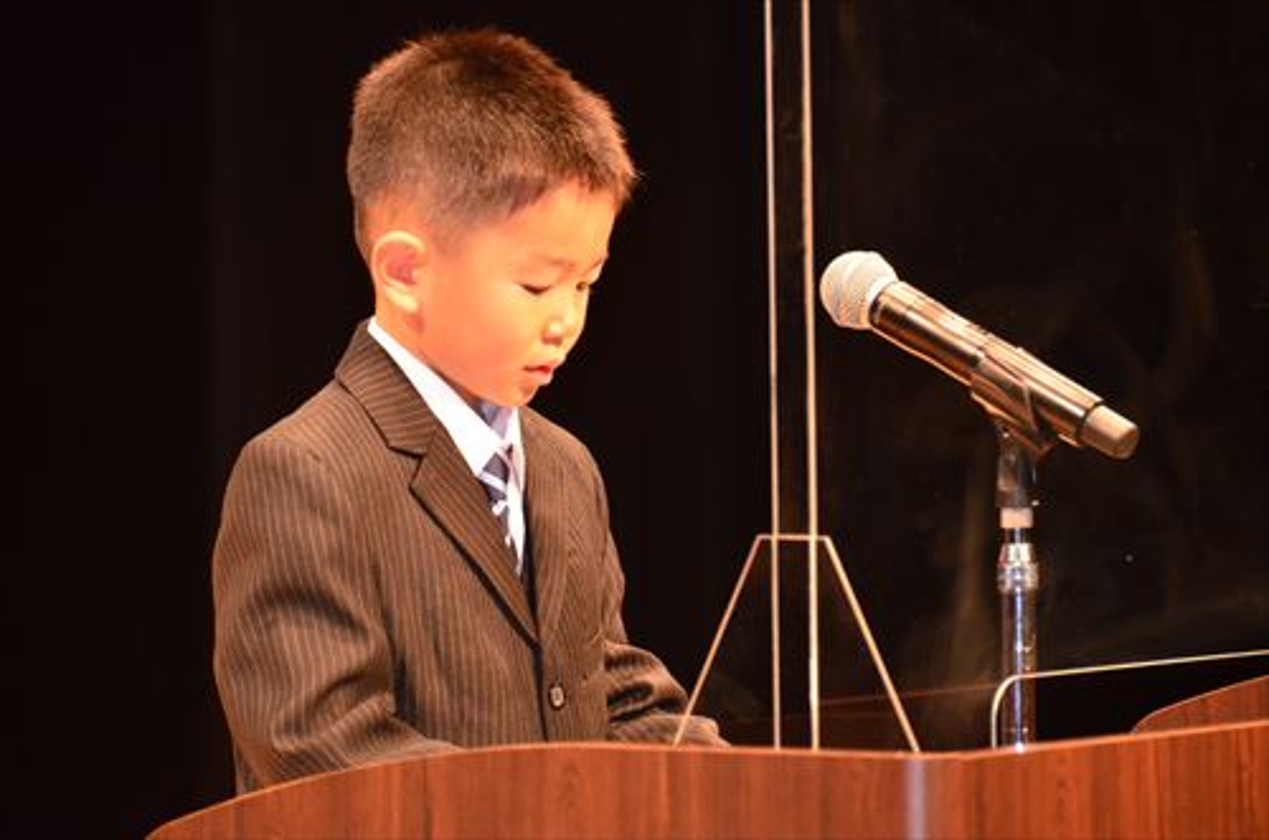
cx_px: 634
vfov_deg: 3.4
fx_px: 14244
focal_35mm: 405
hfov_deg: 5.1
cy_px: 420
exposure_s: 1/60
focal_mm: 270
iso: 2200
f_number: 5.6
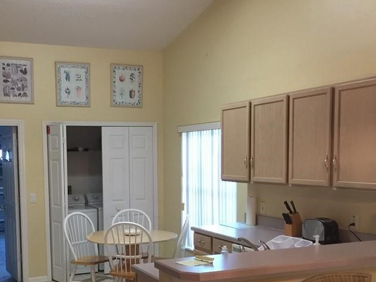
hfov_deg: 40.1
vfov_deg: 30.4
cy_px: 206
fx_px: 511
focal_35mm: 47
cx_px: 134
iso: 125
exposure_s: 1/15
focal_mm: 4.15
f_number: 2.2
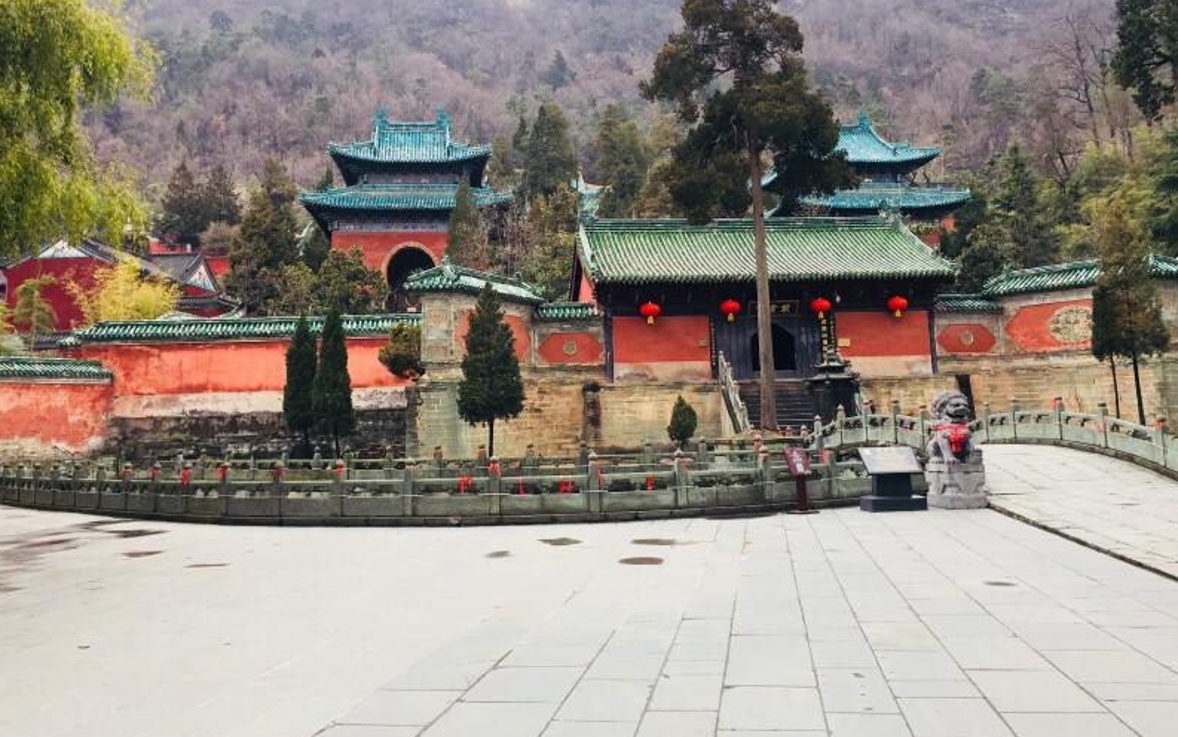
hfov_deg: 61.2
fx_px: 995
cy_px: 297
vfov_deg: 40.5
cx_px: 587
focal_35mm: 31
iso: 40
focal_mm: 4.15
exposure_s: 1/100
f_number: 2.2
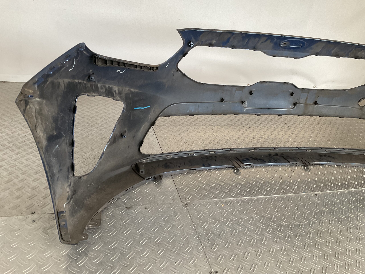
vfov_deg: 48.2
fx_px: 306
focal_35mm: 29
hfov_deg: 61.7
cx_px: 182
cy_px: 137
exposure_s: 1/60
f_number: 1.8
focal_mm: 3
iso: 100
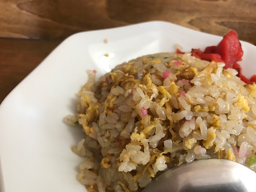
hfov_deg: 63.4
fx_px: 207
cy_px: 96
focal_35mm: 28
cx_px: 128
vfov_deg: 49.7
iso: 64
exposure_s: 1/15
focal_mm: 3.99
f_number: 1.8
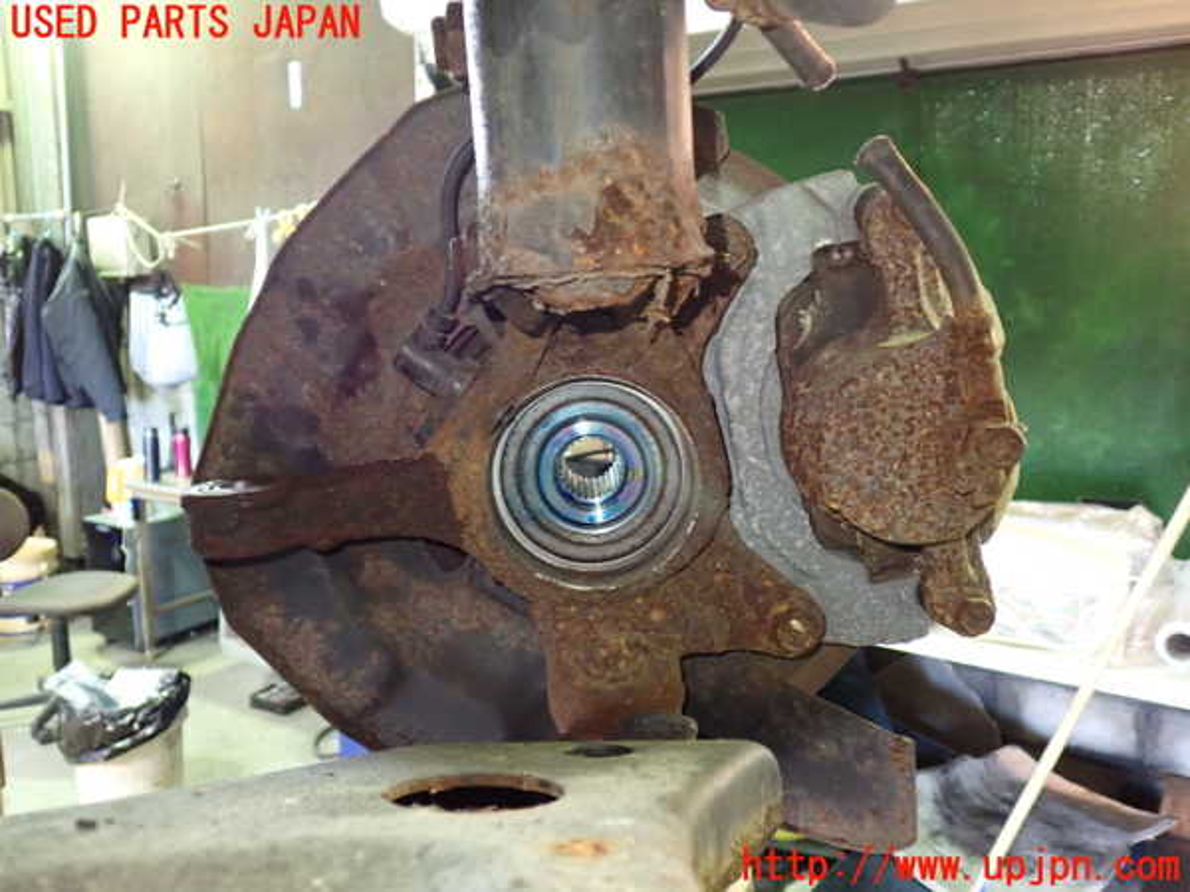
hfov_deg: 60.0
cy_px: 446
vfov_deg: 46.8
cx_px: 595
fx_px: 1031
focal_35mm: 30
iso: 800
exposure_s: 1/25
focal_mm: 5.4
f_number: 2.3
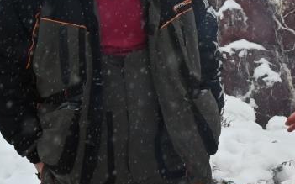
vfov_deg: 6.1
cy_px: 100
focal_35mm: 214
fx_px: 1720
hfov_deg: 9.6
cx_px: 409
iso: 800
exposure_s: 1/400
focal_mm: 48
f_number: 10
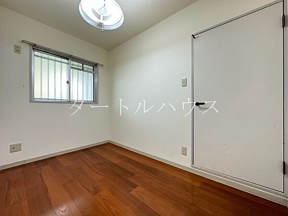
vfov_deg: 85.7
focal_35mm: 14
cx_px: 144
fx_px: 116
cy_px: 108
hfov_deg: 102.1
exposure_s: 1/120
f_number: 2.2
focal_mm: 2.22
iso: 320
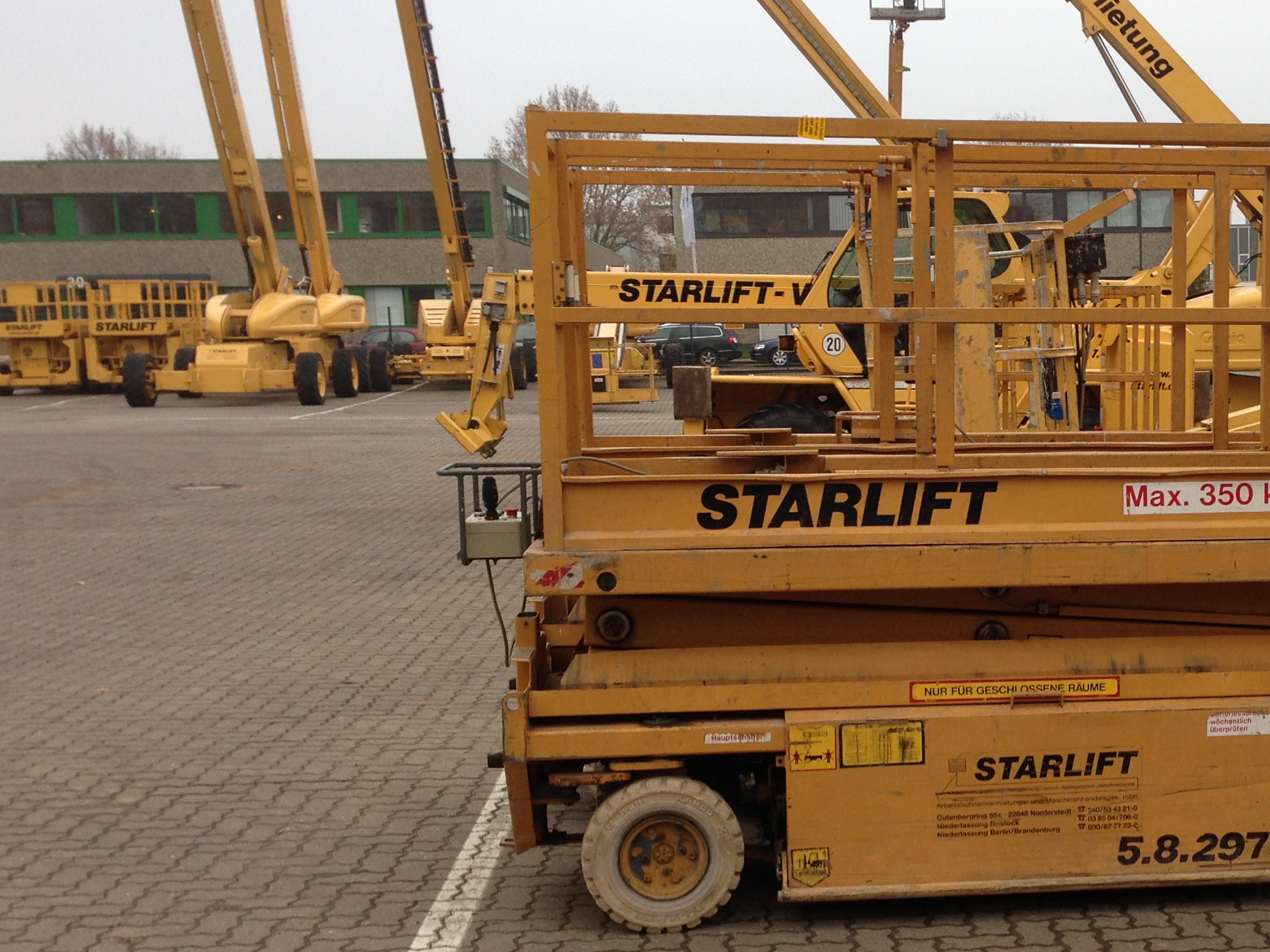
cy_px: 601
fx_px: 2018
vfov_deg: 26.5
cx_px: 1016
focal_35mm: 55
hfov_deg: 33.9
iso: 50
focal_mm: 4.13
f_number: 2.4
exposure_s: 1/120
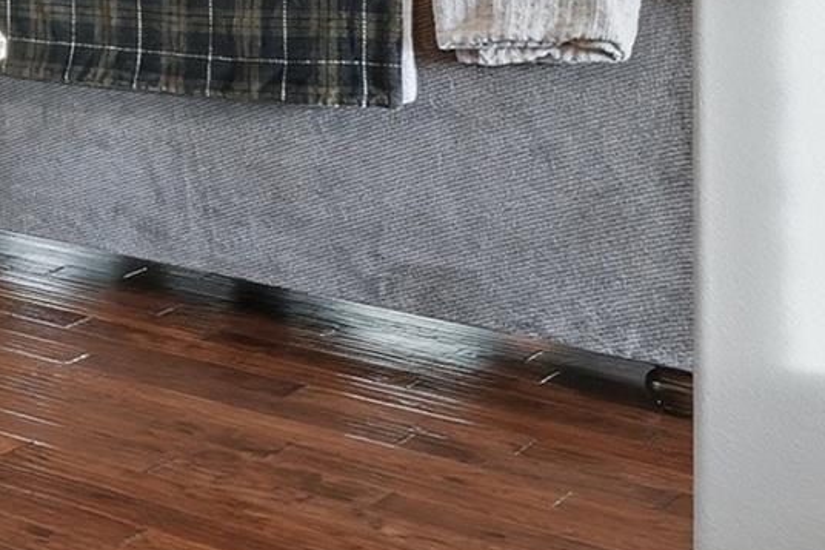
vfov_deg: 15.2
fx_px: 1924
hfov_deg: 16.6
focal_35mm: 84
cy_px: -228
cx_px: -930
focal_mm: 10
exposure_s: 1/25
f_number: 9
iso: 250
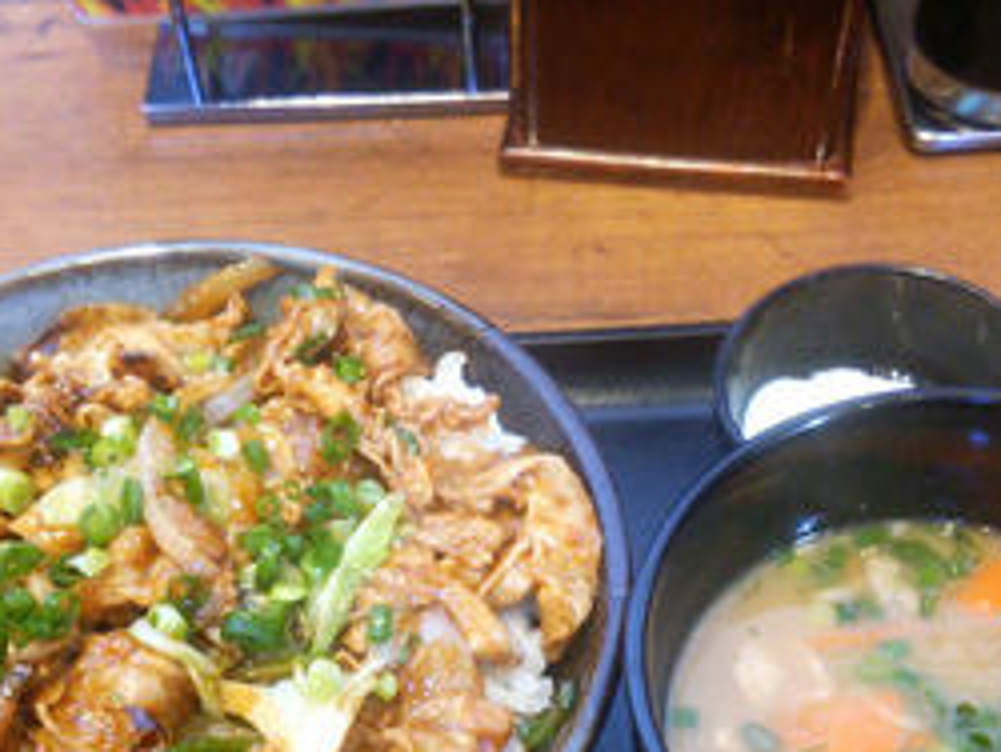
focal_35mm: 48
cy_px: 592
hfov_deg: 39.6
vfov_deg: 29.7
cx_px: 476
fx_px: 1389
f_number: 1.94
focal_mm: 4.06
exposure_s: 1/33
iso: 160
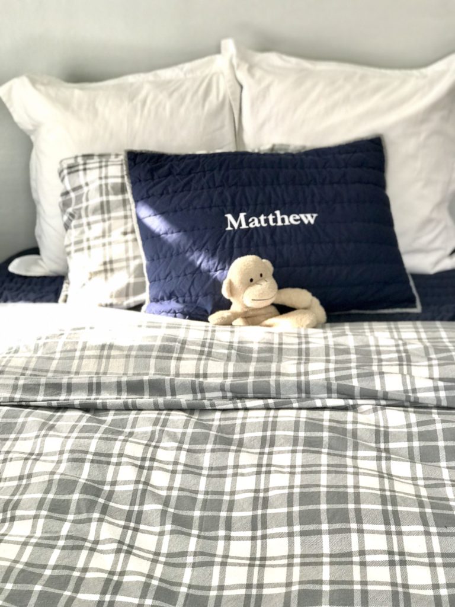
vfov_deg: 33.8
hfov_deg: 25.7
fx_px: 999
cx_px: 228
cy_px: 304
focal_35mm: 57
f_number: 2.8
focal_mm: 6.6
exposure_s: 1/95
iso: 125
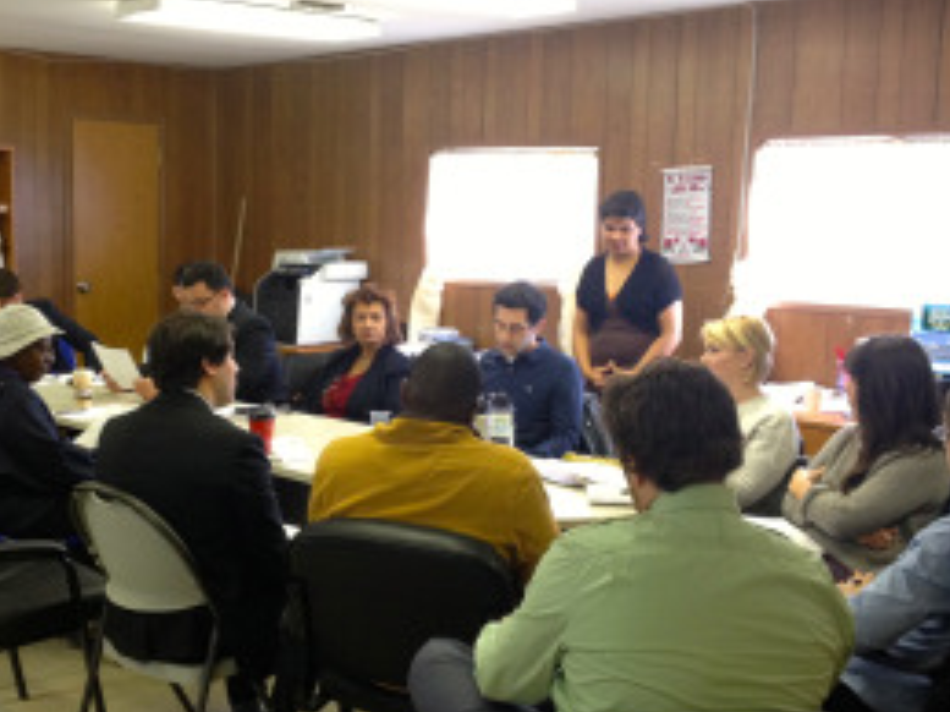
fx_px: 1481
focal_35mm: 54
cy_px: 374
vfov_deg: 27.0
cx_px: 370
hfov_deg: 35.4
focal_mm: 4.28
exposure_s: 1/20
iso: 100
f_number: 2.4
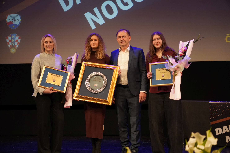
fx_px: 332
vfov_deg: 26.0
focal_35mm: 52
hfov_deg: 38.3
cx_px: 115
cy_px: 76
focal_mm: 34.6
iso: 1250
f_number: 2.8
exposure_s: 1/100
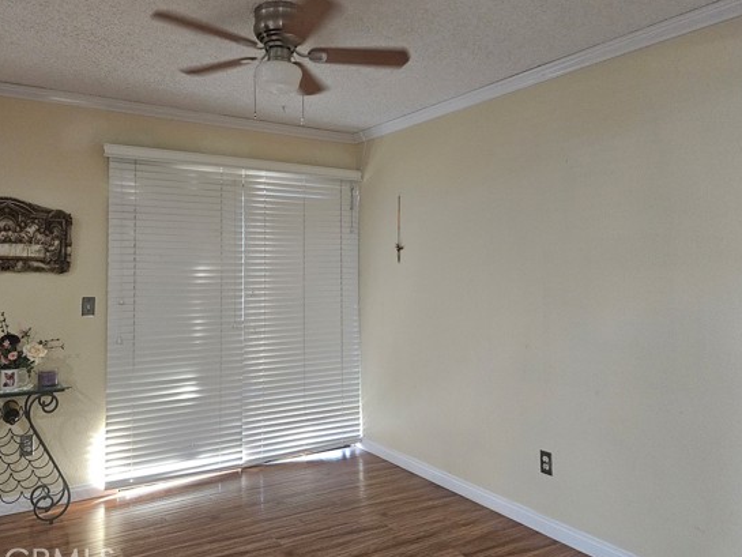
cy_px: 253
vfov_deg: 51.3
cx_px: 319
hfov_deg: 65.0
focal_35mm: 27
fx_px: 579
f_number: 1.8
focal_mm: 5.4
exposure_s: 1/120
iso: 640
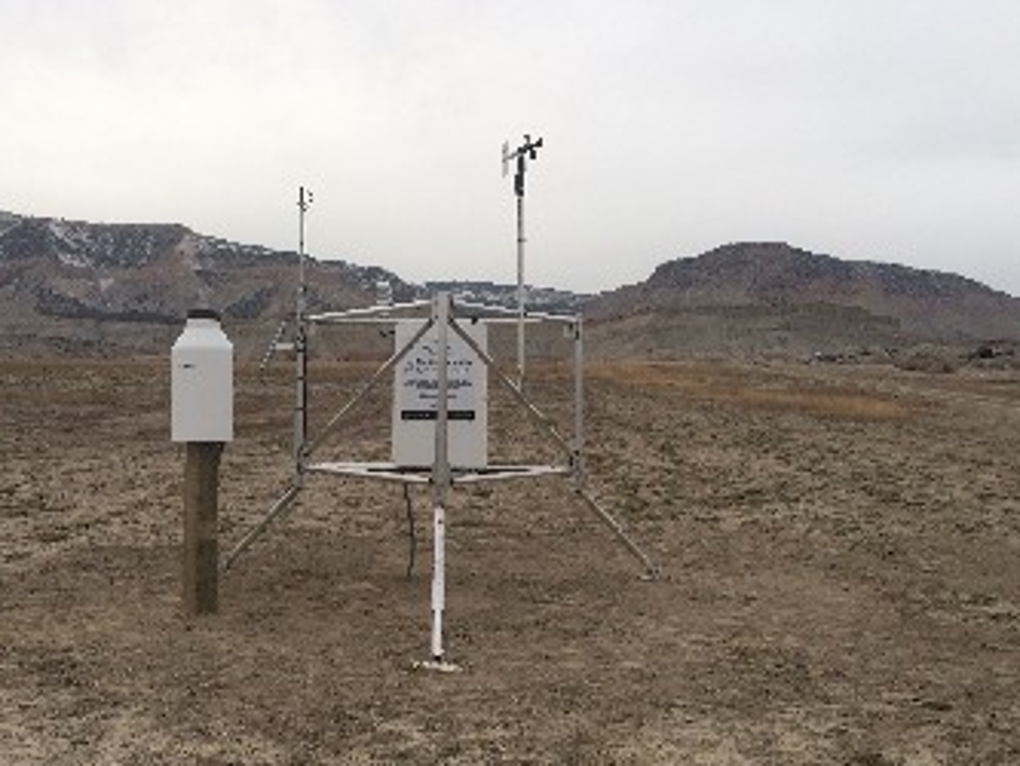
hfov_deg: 41.8
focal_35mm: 45
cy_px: 326
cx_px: 383
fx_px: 1326
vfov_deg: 32.2
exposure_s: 1/954
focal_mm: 4.12
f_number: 2.2
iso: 32
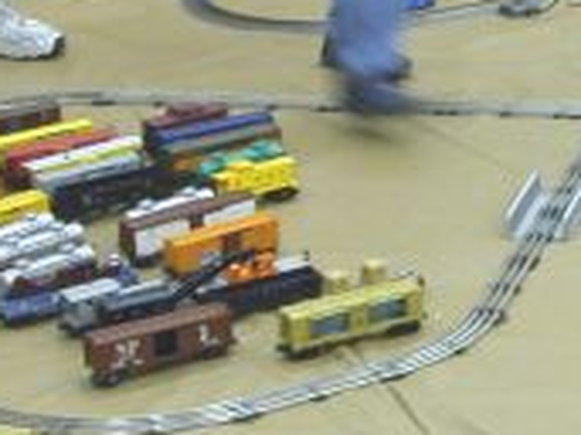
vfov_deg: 9.8
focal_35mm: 151
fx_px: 2533
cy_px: 228
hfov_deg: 12.7
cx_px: 730
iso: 100
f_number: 2.9
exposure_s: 1/13.4
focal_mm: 6.6
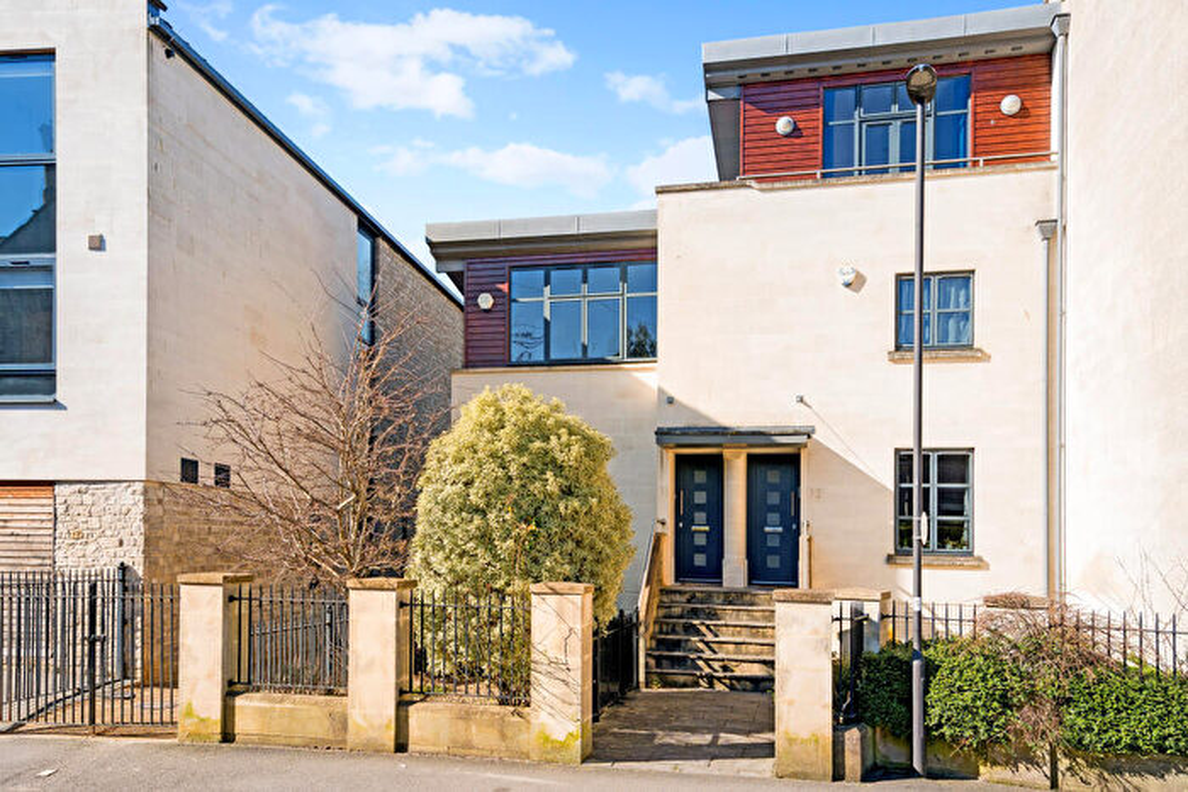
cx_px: 594
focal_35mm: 27
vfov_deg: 47.9
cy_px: 396
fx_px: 891
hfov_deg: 67.4
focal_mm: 27
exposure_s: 1/500
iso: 500
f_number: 8
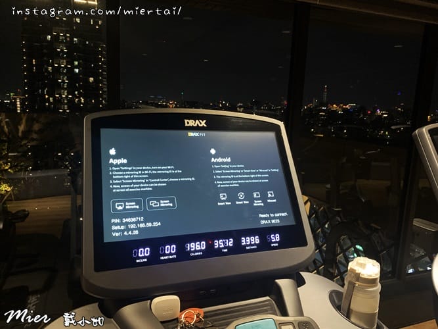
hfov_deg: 67.3
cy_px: 164
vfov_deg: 53.0
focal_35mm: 26
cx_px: 219
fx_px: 329
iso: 640
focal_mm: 4.25
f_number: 1.8
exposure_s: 1/30
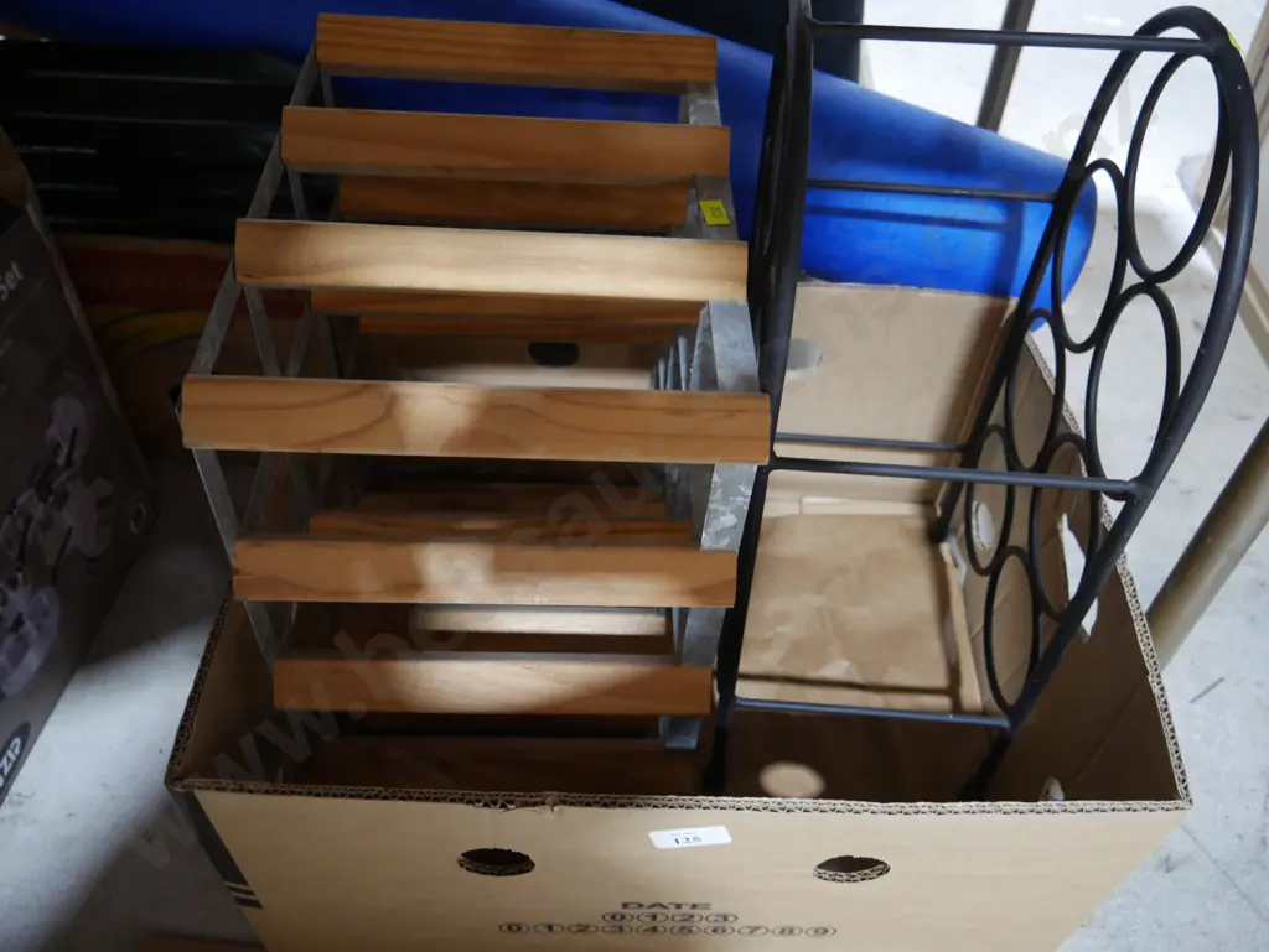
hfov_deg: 63.4
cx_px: 634
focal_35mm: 28
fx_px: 1027
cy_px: 476
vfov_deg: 49.8
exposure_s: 1/60
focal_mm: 14
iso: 1000
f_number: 3.5
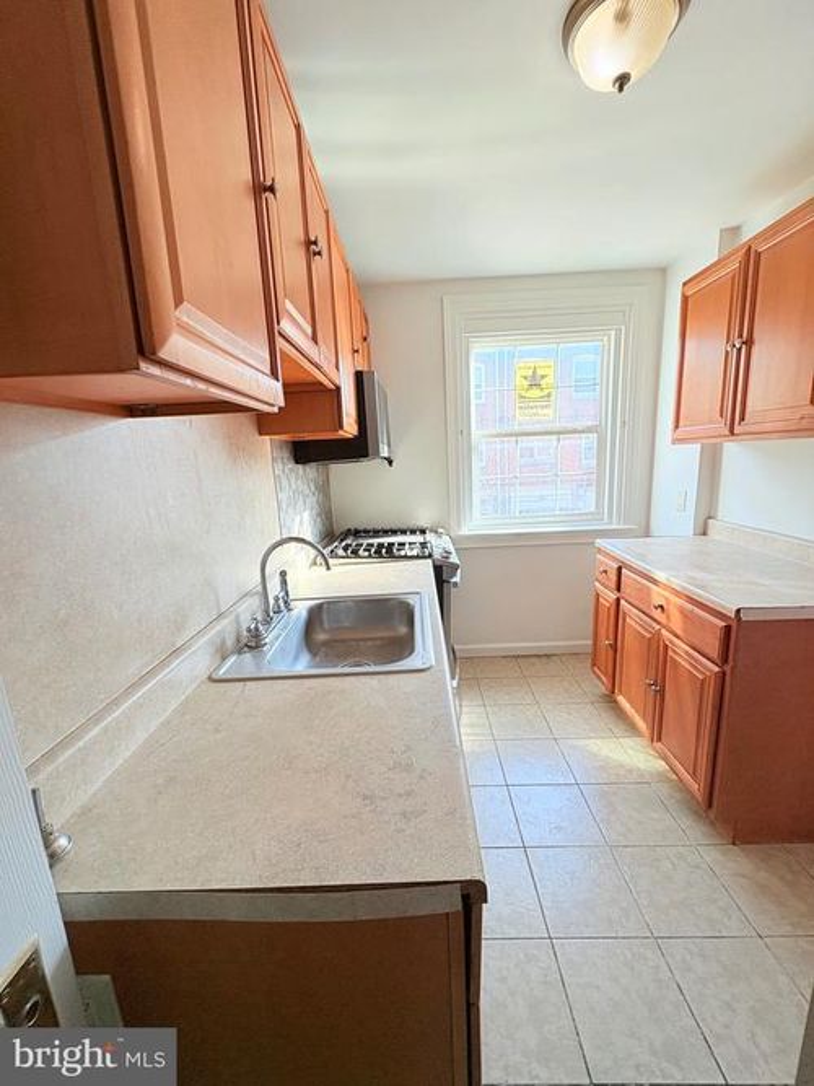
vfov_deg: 102.1
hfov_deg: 85.7
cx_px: 407
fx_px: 439
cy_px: 543
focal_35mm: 14
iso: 50
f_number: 2.2
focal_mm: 2.22
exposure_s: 1/126
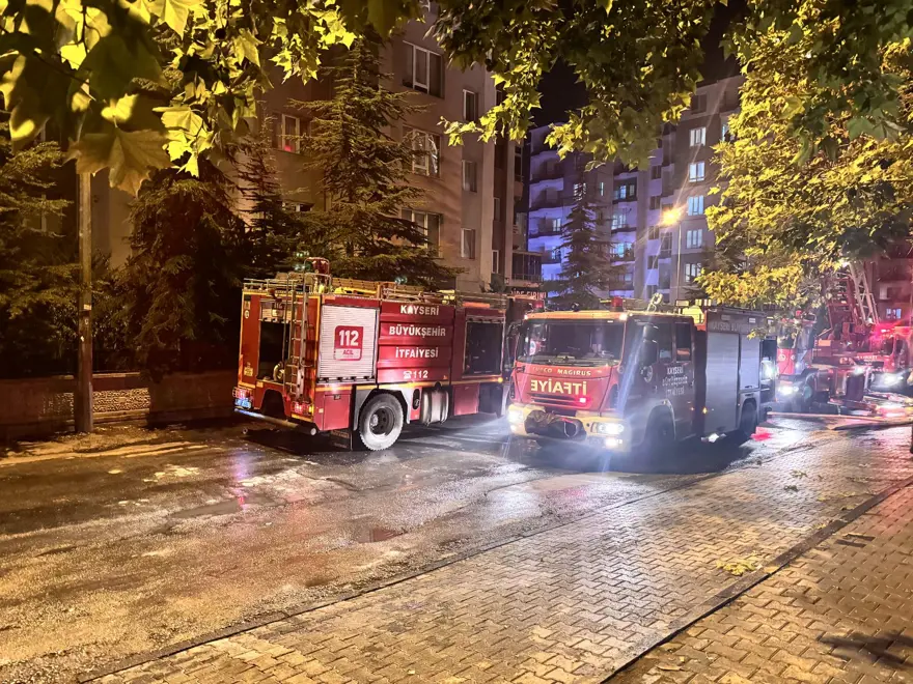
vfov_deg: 56.8
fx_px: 633
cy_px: 342
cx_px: 456
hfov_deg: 71.6
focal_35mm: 24
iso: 1000
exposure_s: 1/33
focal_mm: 6.76
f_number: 1.78
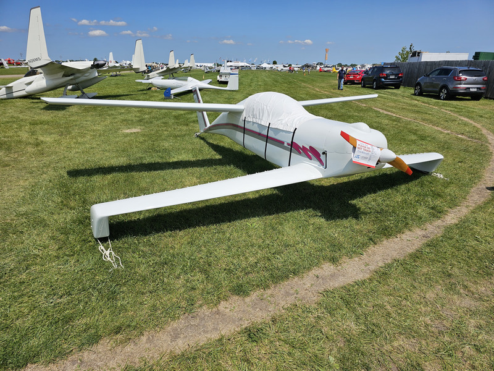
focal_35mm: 23
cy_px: 186
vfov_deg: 58.9
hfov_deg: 73.9
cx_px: 247
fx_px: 328
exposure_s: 1/1889
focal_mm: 6.3
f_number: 1.7
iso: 12
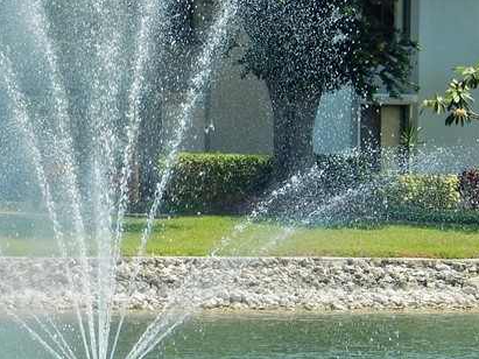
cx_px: 54
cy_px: 127
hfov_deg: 3.3
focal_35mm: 596
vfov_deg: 2.5
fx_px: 8245
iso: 125
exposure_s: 1/320
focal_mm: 42.8
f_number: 5.8
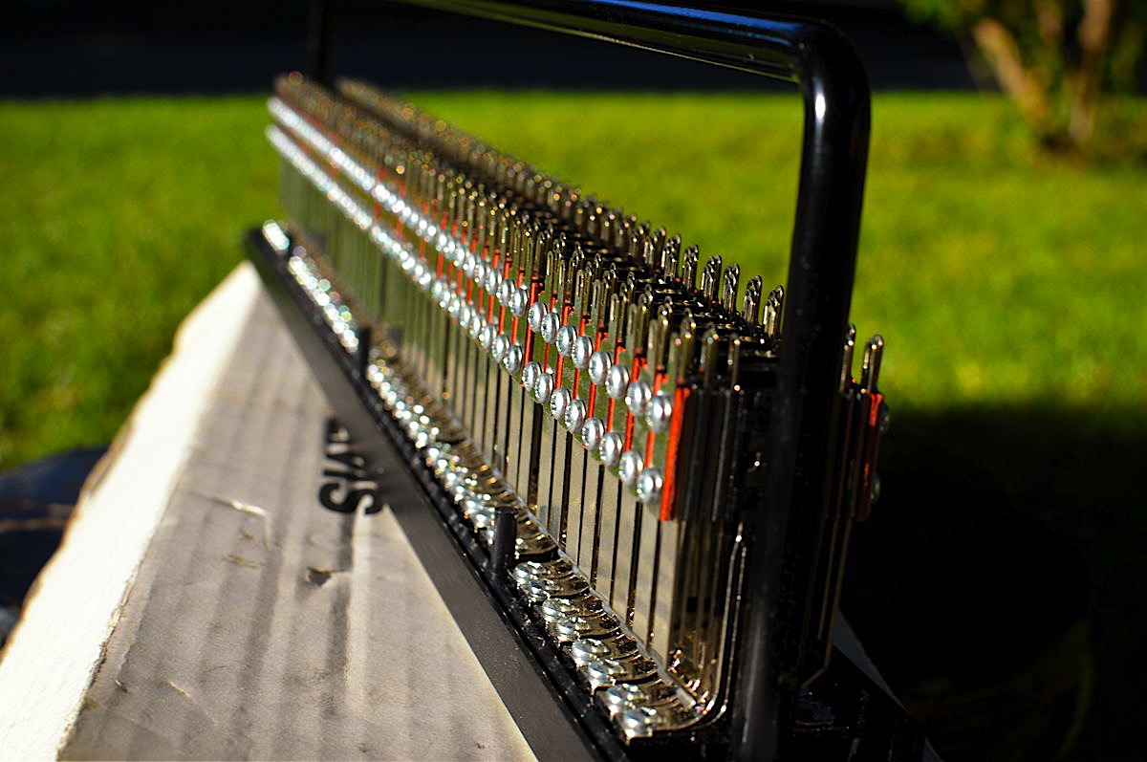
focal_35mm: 52
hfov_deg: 37.9
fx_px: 1671
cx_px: 574
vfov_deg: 25.7
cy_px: 381
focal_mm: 35
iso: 100
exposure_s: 1/125
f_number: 8
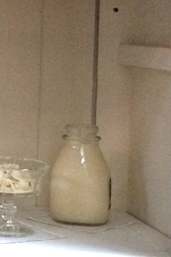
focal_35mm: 134
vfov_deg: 15.2
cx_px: -201
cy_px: 73
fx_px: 954
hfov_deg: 9.4
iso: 250
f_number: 2.2
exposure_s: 1/30
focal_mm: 4.15
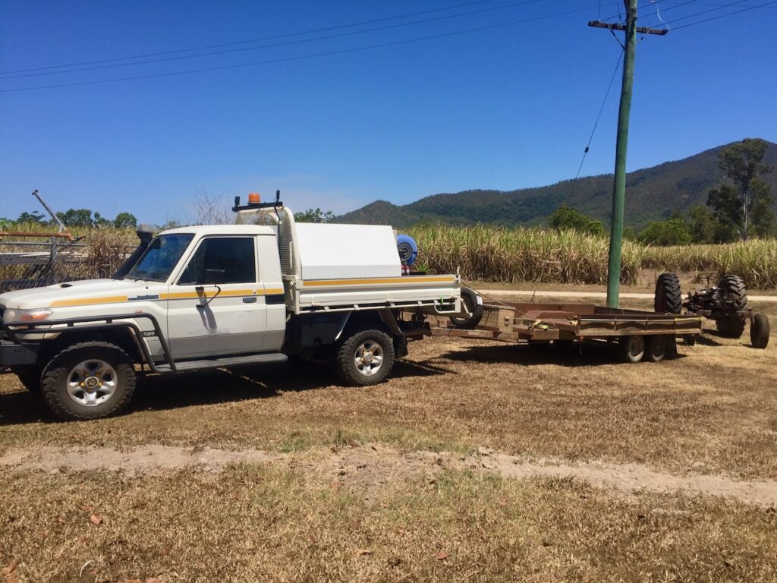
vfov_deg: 48.2
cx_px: 388
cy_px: 292
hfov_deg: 61.7
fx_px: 651
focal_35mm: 29
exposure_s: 1/2083
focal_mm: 4.15
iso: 32
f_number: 2.2
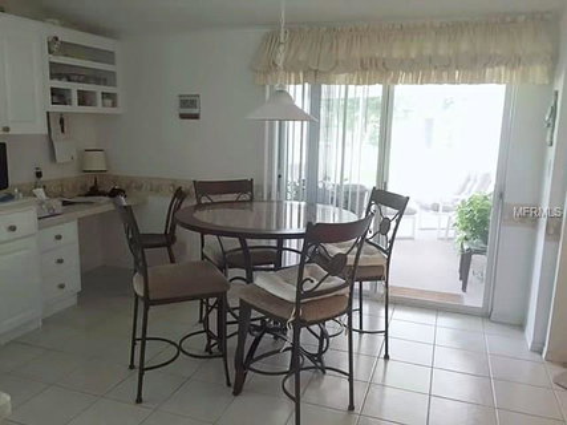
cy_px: 212
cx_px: 284
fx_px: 475
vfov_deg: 48.2
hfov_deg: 61.7
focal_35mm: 29
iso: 40
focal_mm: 4.15
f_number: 2.2
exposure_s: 1/30
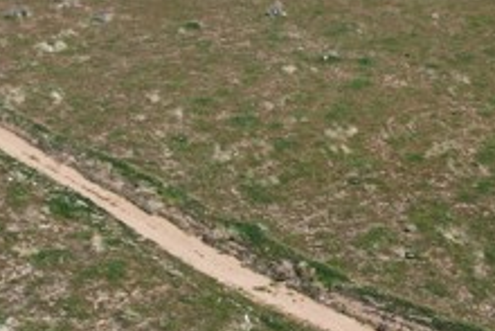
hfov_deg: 31.3
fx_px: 881
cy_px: 208
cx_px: 288
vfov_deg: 21.2
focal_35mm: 64
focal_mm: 8.38
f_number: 2.8
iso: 100
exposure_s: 1/2000
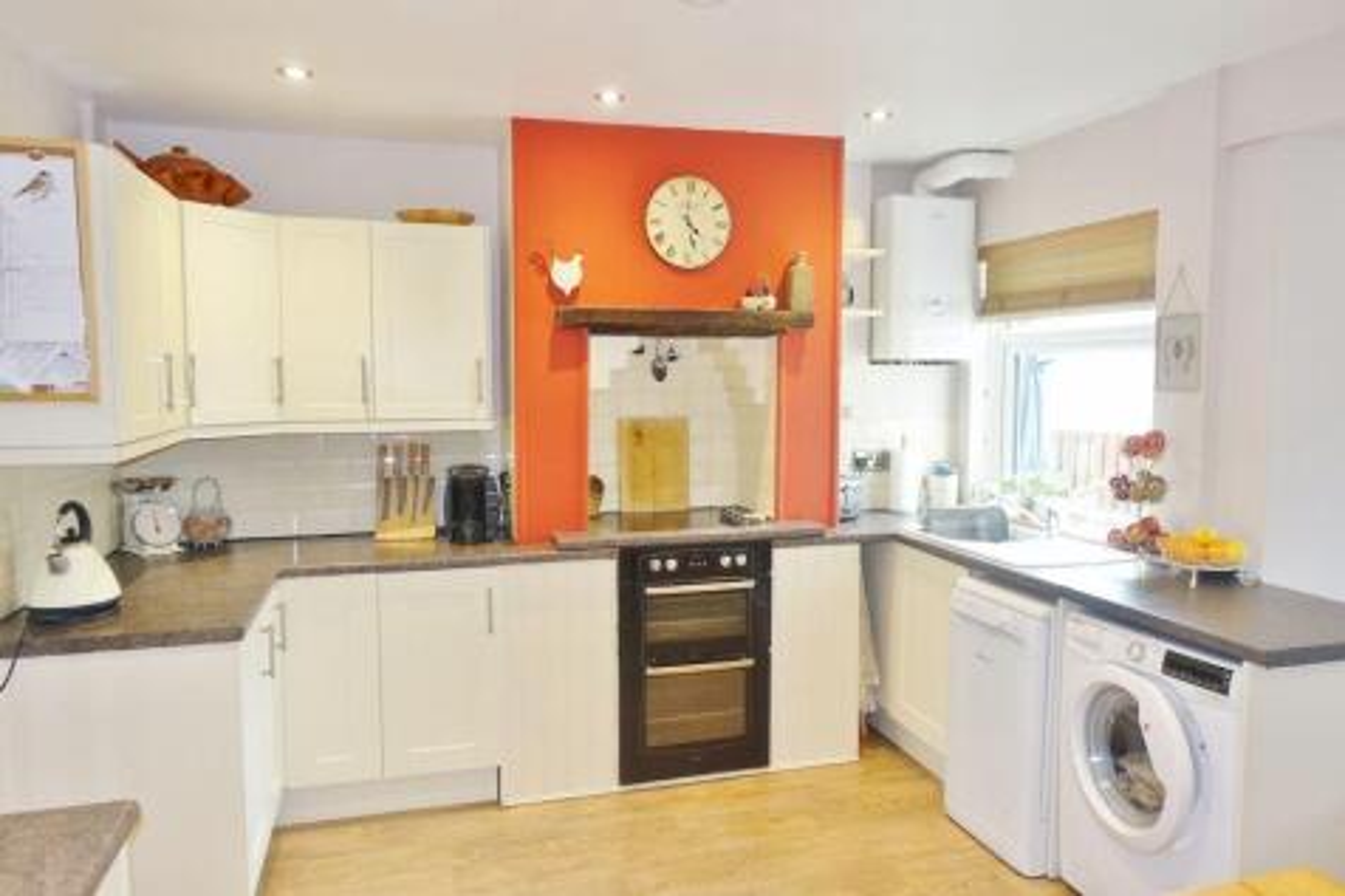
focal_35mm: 24
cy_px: 448
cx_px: 672
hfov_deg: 73.8
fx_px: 896
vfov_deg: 53.1
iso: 125
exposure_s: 1/30
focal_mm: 8.8
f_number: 2.5
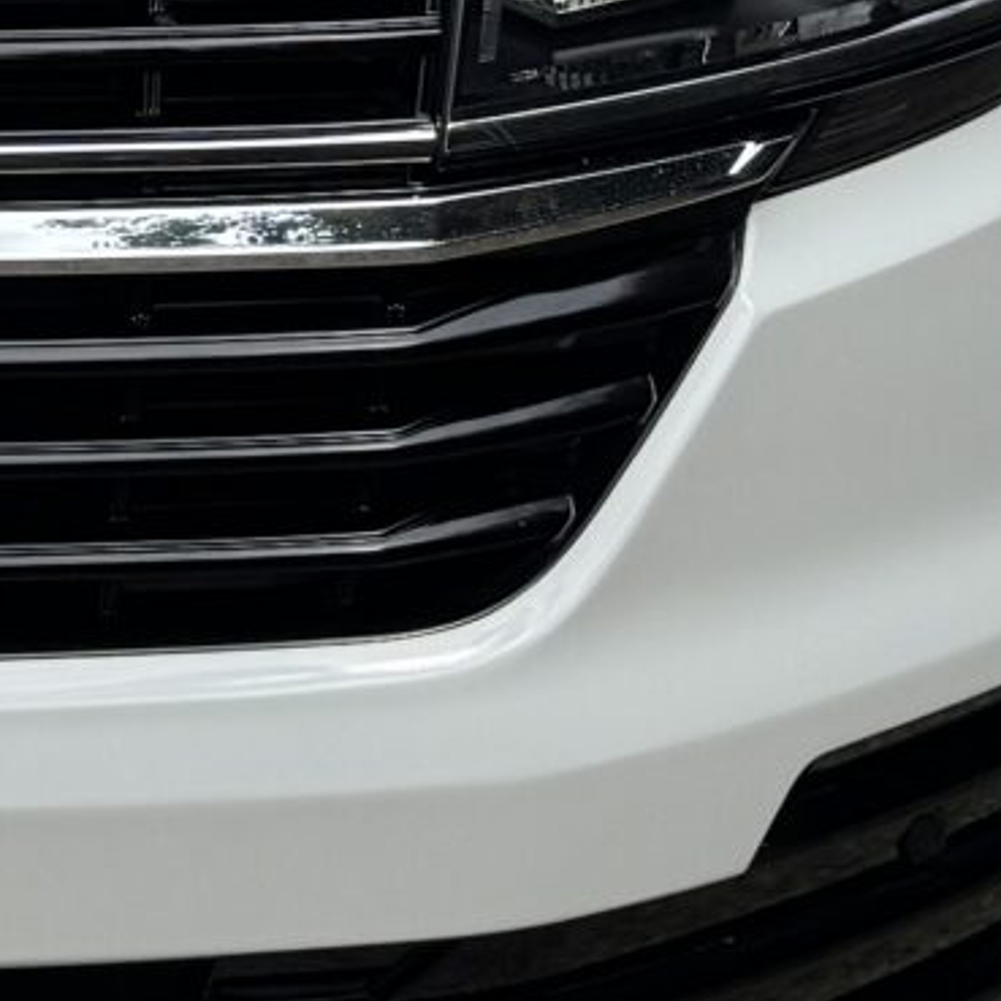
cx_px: -874
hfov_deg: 11.0
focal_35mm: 147
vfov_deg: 11.1
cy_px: -803
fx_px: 4809
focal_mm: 6.76
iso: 80
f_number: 1.78
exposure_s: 1/4310
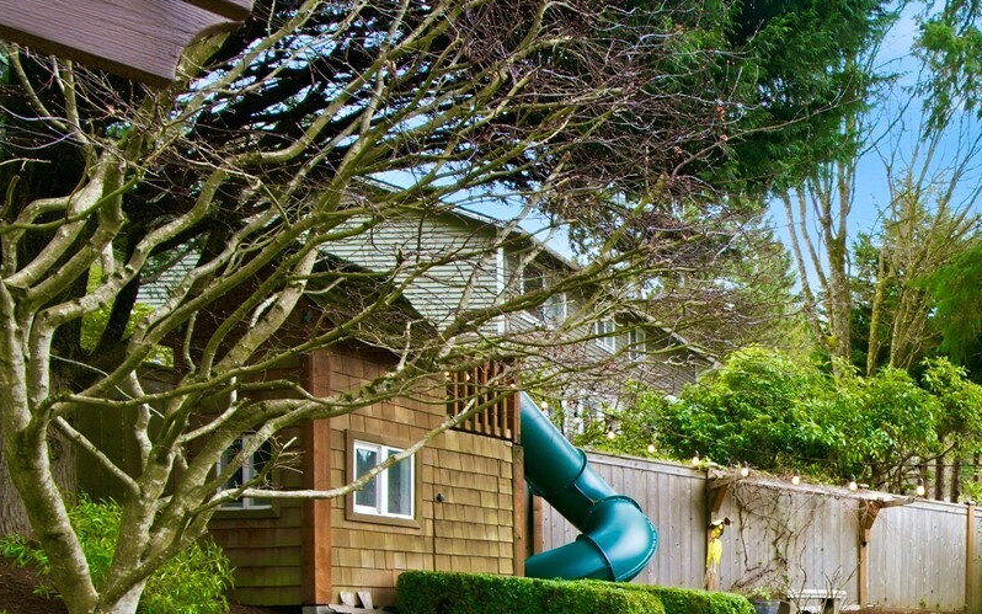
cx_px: 1029
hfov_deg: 42.0
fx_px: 1044
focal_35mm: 39
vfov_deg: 30.1
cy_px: 642
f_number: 9
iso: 400
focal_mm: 18
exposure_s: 1/13
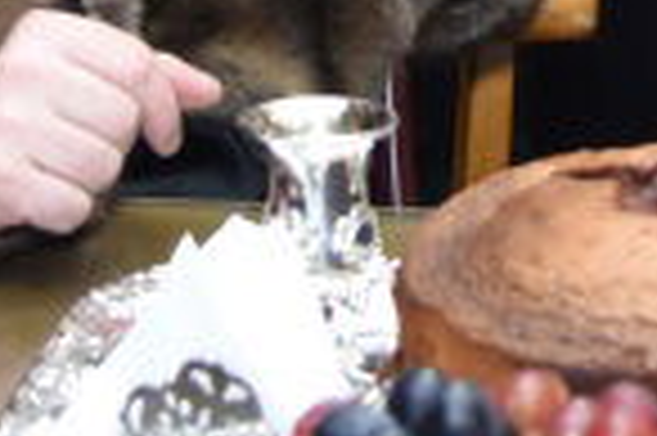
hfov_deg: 8.6
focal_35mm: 239
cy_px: -470
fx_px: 4357
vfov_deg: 5.6
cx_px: 693
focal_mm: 34
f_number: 4
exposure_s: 1/125
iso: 1250
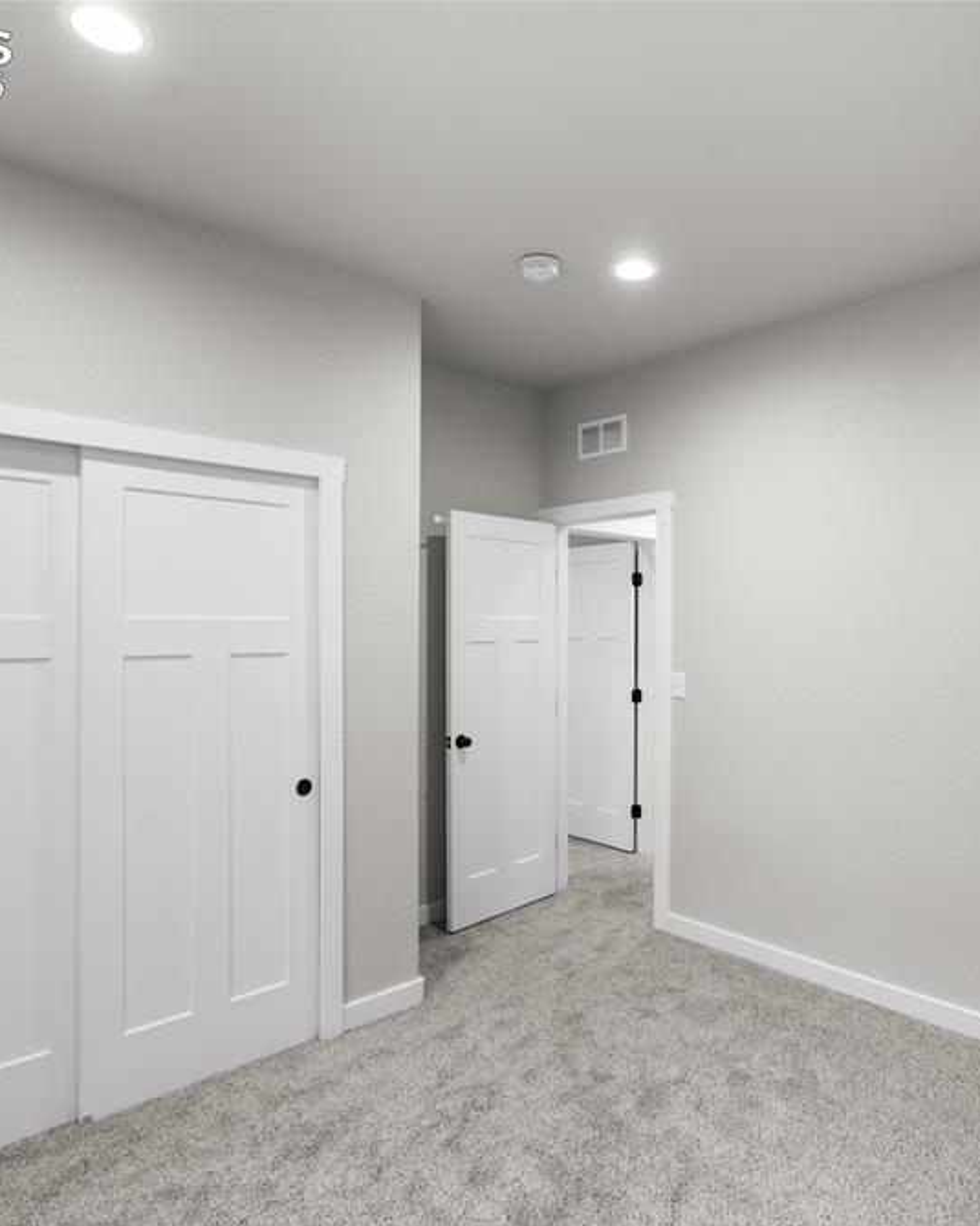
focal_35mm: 23
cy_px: 624
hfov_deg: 60.4
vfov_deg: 72.6
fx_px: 834
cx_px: 583
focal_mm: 16
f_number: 5.6
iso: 1600
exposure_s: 1/40
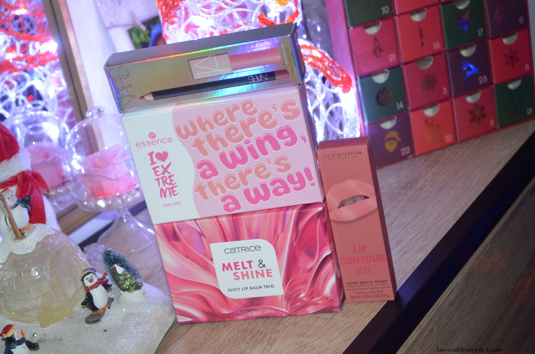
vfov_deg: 21.5
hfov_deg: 32.0
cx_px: 268
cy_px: 177
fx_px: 934
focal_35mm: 63
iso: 2800
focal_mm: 42
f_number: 5.3
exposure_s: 1/60
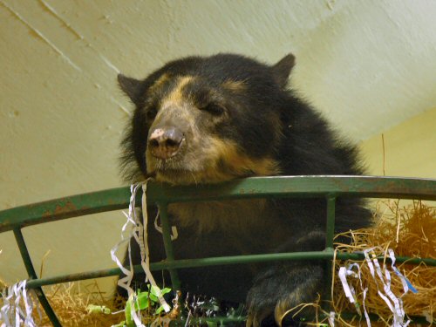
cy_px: 164
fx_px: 2229
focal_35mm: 177
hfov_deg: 11.2
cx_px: 218
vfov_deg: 8.4
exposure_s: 1/8
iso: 200
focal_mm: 26.3
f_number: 4
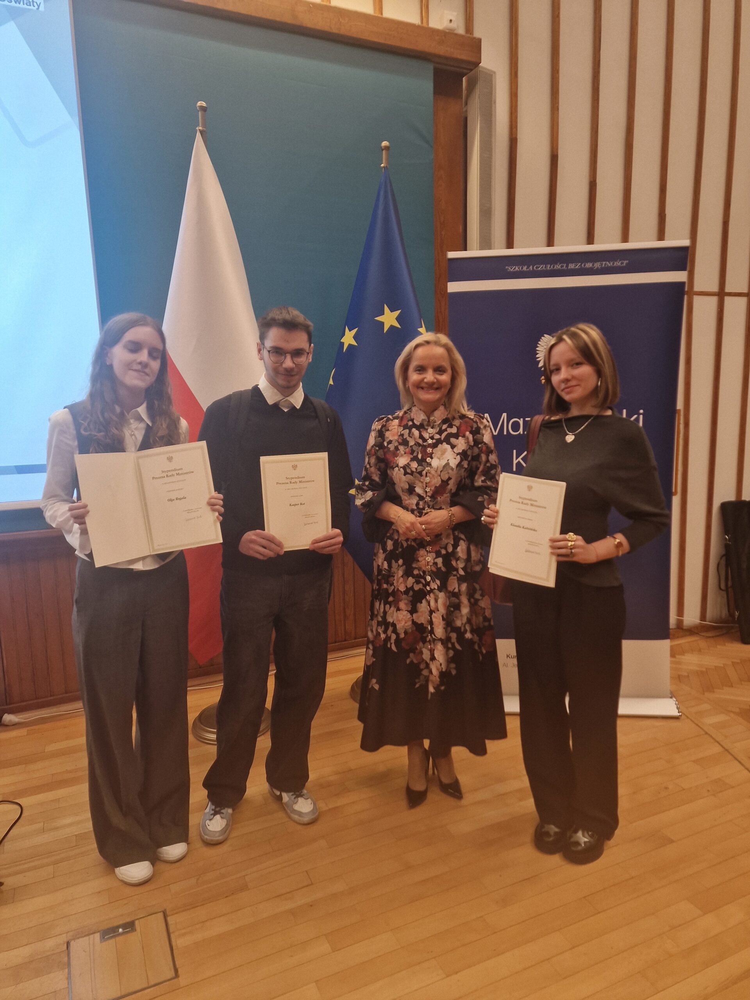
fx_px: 664
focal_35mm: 23
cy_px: 500
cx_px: 375
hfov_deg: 58.9
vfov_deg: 73.9
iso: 80
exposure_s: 1/49
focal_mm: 6.4
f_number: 1.8
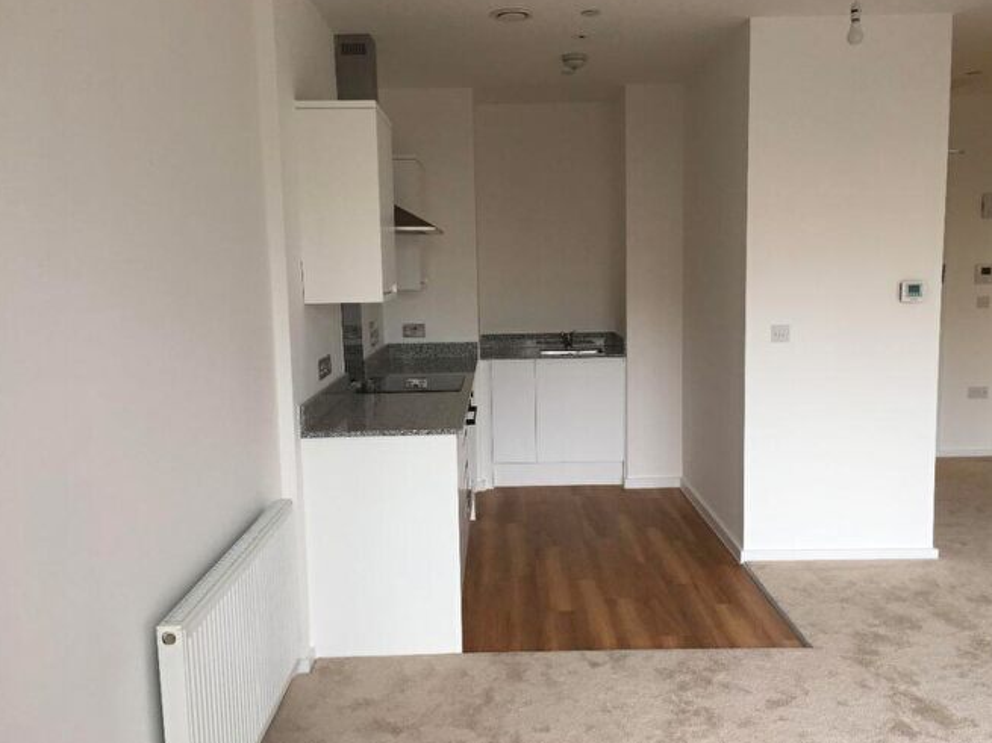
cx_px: 519
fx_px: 888
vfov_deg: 45.4
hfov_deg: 58.3
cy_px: 376
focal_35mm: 31
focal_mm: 4.15
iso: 40
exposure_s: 1/100
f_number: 2.2
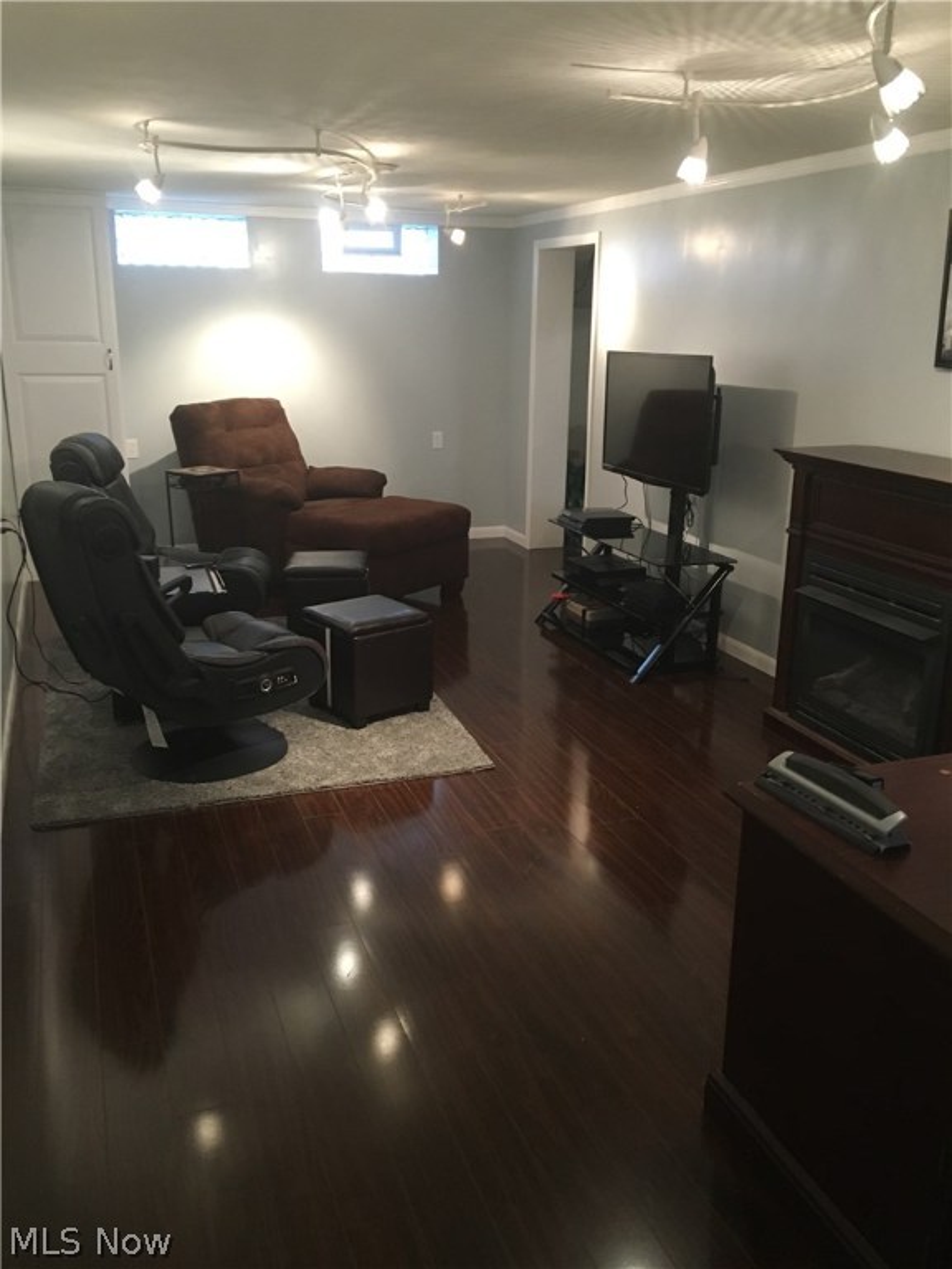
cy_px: 634
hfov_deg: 48.2
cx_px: 476
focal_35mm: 29
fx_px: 1063
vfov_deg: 61.7
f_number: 2.2
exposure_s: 1/24
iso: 200
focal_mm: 4.15
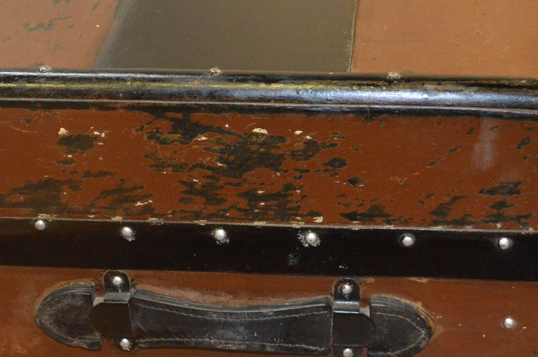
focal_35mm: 80
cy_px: 235
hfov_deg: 25.4
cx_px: 251
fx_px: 1194
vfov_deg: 17.0
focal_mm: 30
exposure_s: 1/60
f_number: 4.5
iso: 3200
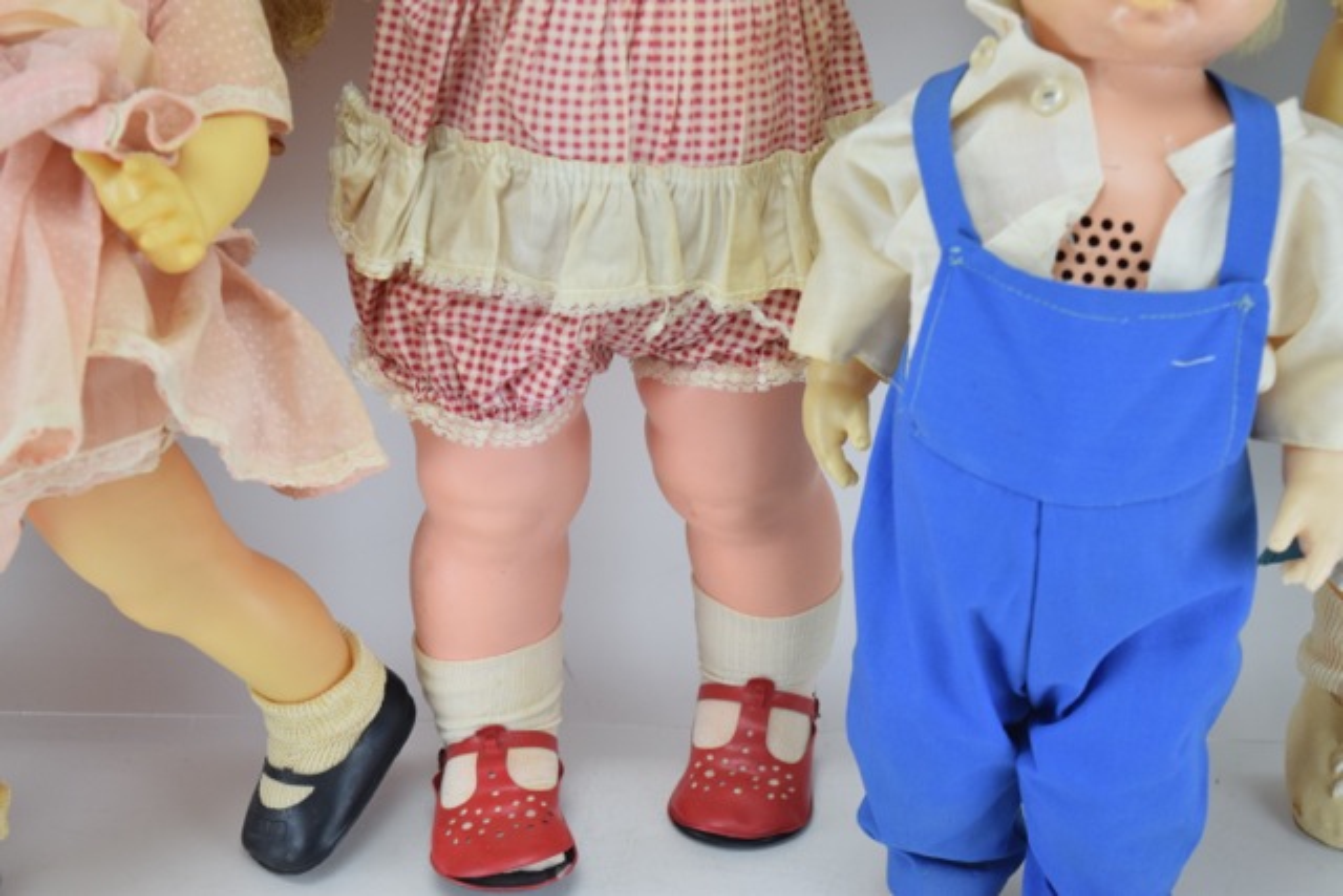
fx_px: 3078
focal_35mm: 82
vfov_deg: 16.6
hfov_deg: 24.6
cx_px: 672
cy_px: 448
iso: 800
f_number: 5.6
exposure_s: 1/125
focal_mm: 55
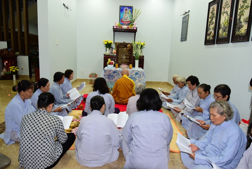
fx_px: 168
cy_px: 84
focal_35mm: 24
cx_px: 126
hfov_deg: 73.7
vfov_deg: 53.2
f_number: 4.5
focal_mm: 24
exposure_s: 1/60
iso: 1000
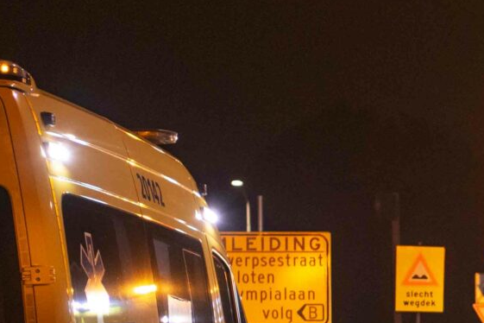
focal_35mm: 228
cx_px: 716
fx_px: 3065
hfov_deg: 8.8
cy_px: 401
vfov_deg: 6.0
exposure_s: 1/40
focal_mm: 50
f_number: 3.2
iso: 1000
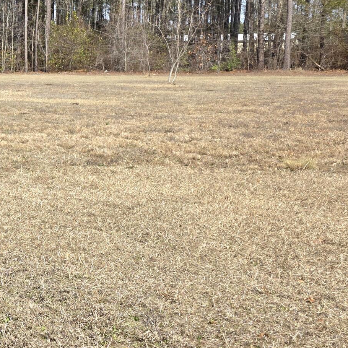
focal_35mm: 67
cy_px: 152
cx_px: -141
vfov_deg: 25.7
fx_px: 762
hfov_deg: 22.2
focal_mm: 6.3
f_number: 1.7
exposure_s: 1/10000
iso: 80
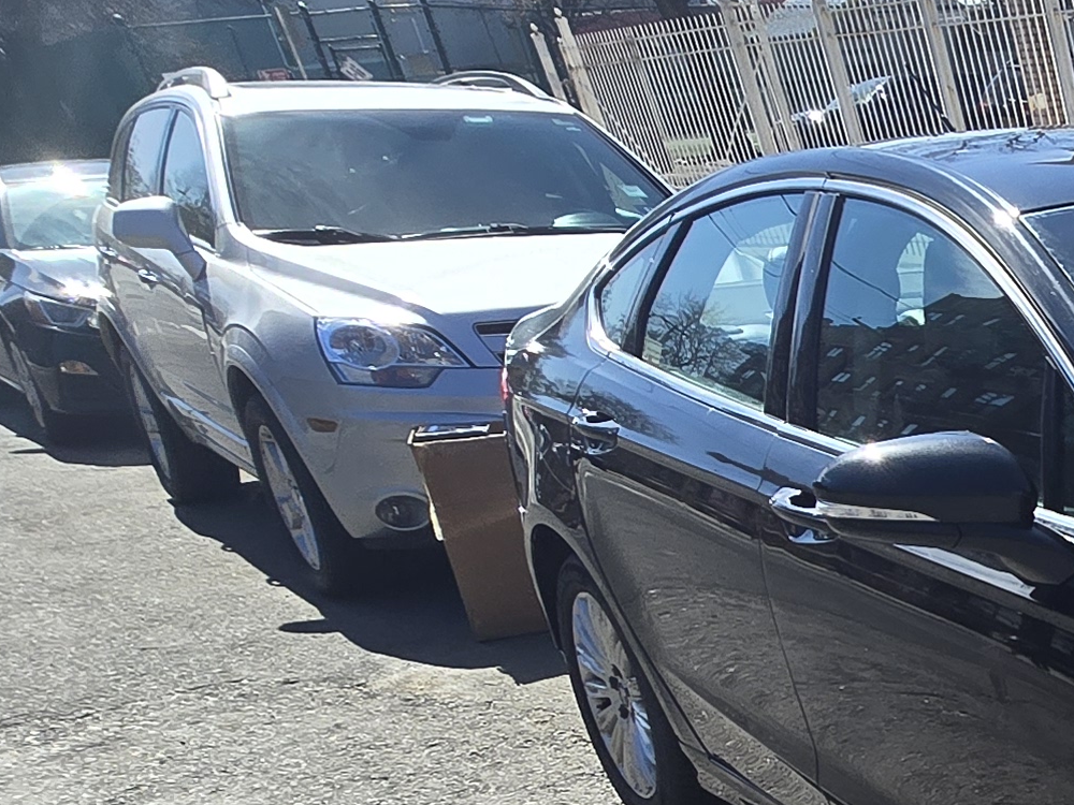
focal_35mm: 52
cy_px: 879
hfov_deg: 24.7
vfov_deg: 26.0
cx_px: 1741
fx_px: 1613
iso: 50
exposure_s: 1/1517
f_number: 2.2
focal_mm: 2.2
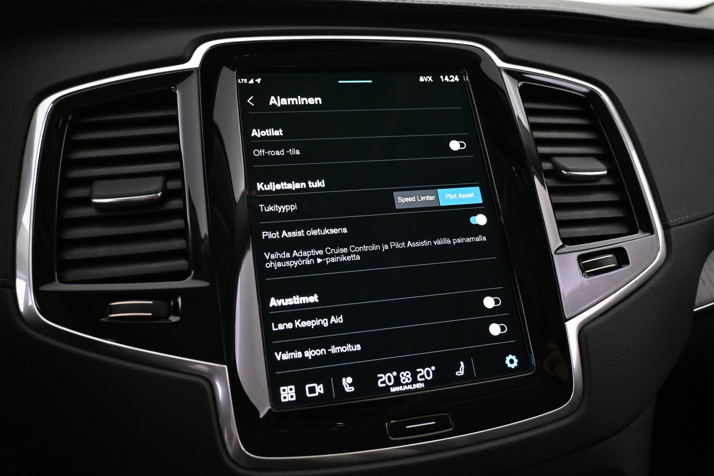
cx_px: 357
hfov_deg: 61.9
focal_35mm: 30
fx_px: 595
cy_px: 238
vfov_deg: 43.6
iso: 4000
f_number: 3.8
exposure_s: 1/80
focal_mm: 20
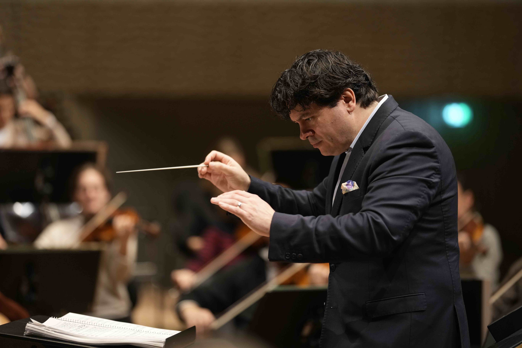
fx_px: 1957
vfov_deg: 10.2
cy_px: 174
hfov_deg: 15.2
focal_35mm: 135
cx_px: 261
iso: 800
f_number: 1.8
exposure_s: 1/400
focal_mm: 135
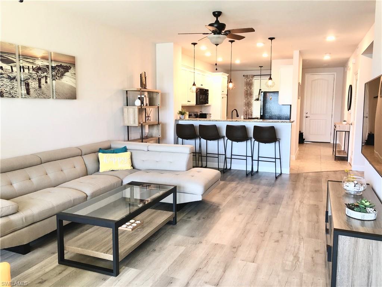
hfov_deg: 63.4
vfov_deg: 49.7
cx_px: 191
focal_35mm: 28
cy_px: 144
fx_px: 309
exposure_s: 1/20
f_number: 1.8
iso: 40
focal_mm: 4
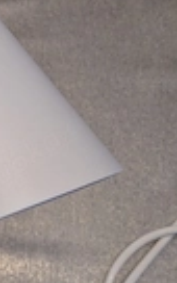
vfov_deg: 27.4
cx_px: -77
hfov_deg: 16.1
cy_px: 173
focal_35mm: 75
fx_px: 579
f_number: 1.7
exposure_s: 1/101
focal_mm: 4.53
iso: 235
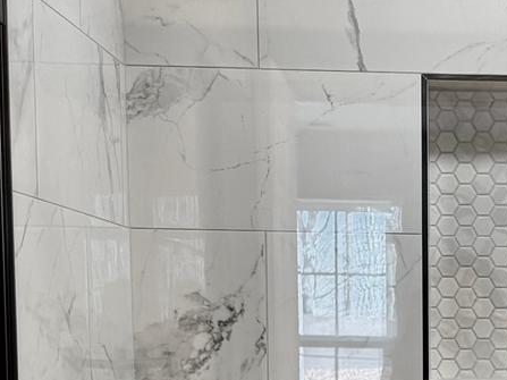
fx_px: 1611
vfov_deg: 13.0
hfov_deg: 17.2
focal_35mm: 110
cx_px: 576
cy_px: 506
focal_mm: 6.76
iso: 125
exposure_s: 1/120
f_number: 1.78
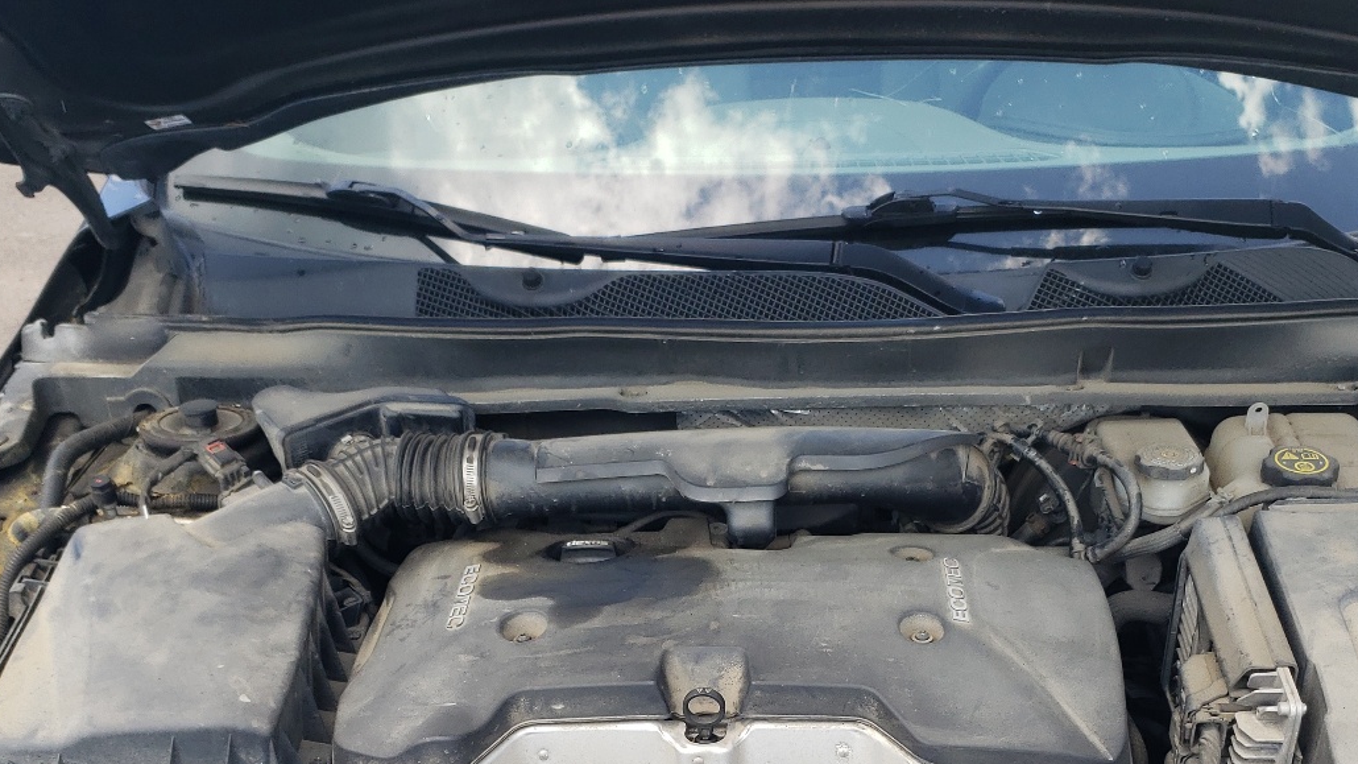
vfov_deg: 26.2
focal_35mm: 44
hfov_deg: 46.2
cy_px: 686
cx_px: 808
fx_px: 1584
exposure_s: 1/435
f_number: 1.5
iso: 50
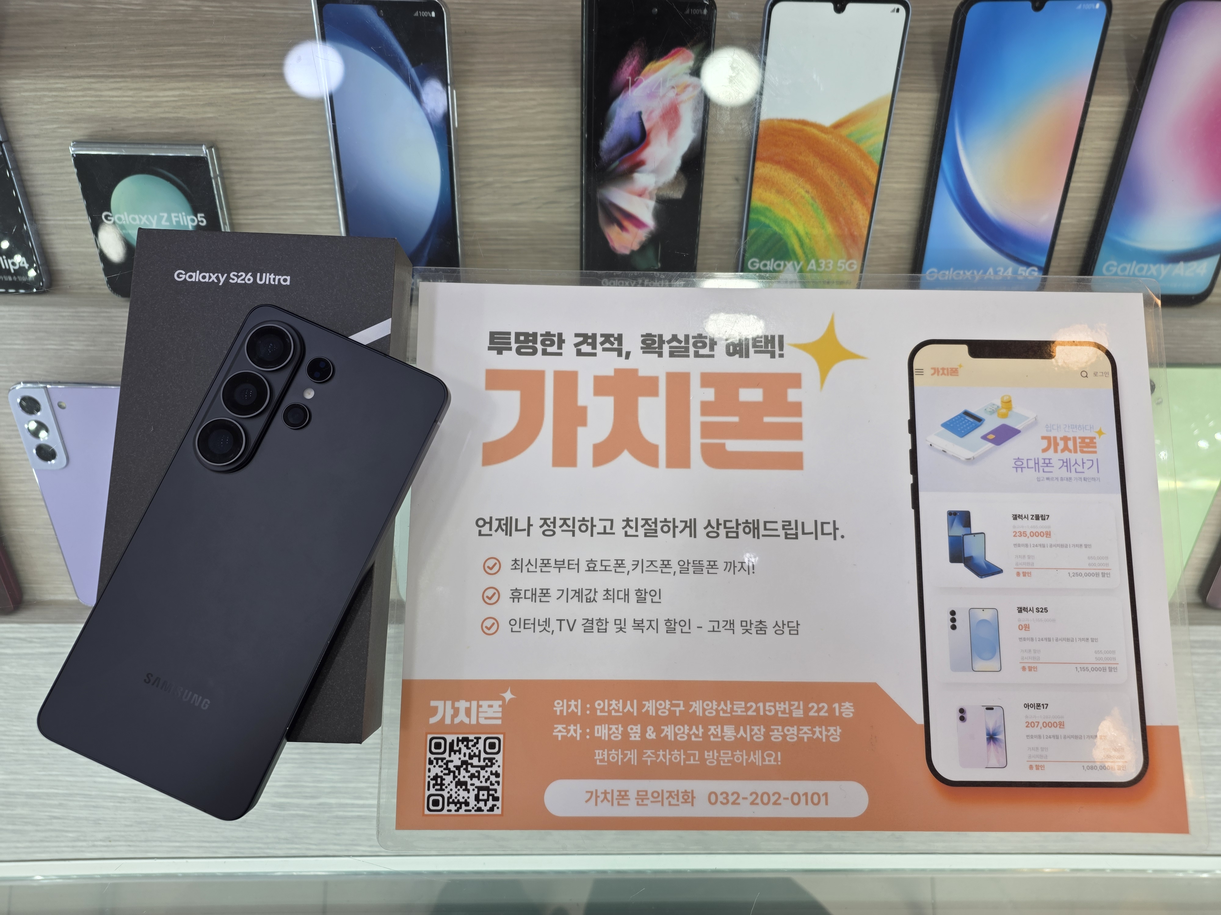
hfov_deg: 73.9
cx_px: 610
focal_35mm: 23
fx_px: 811
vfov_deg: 58.9
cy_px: 458
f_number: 1.7
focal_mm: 6.25
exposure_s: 1/120
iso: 32
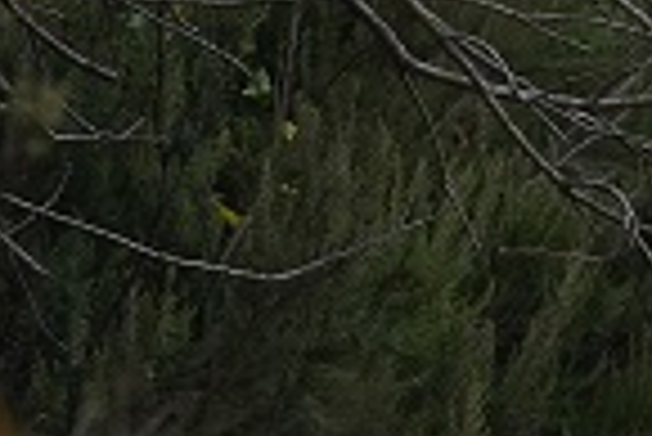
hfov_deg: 1.7
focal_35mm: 1238
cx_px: 1978
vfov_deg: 1.1
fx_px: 22444
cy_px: 13
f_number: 5
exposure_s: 1/800
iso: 1000
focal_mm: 200
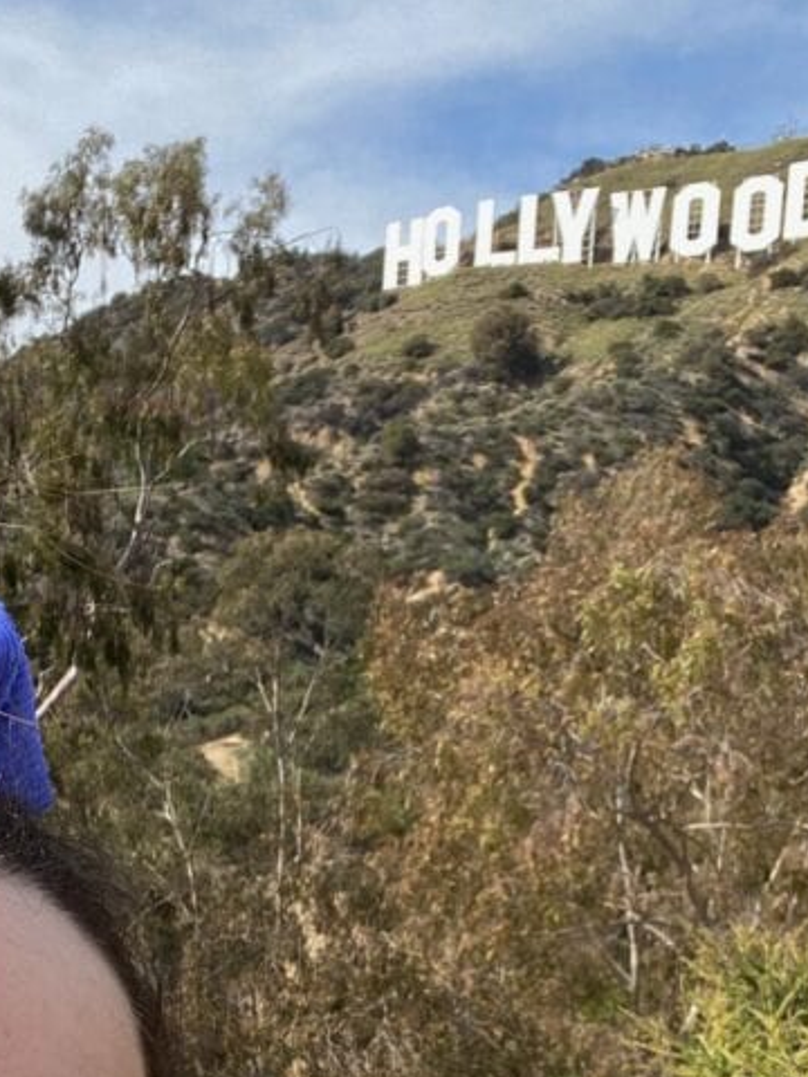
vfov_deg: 28.5
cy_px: 1070
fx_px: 1992
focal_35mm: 64
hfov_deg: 22.9
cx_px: 330
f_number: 2.2
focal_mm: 2.71
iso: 25
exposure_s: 1/667
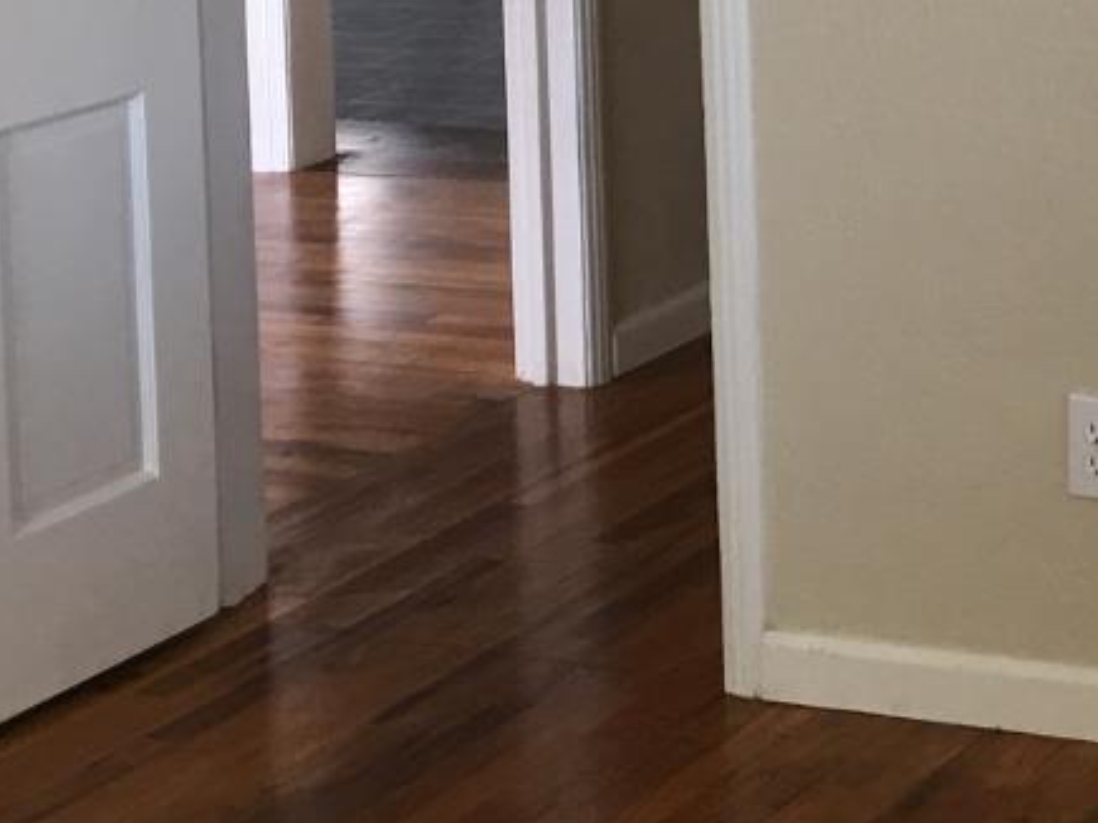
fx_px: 3171
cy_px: -400
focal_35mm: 100
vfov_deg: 13.9
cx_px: 1320
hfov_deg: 18.6
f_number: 2.2
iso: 25
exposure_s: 1/15
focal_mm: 4.15
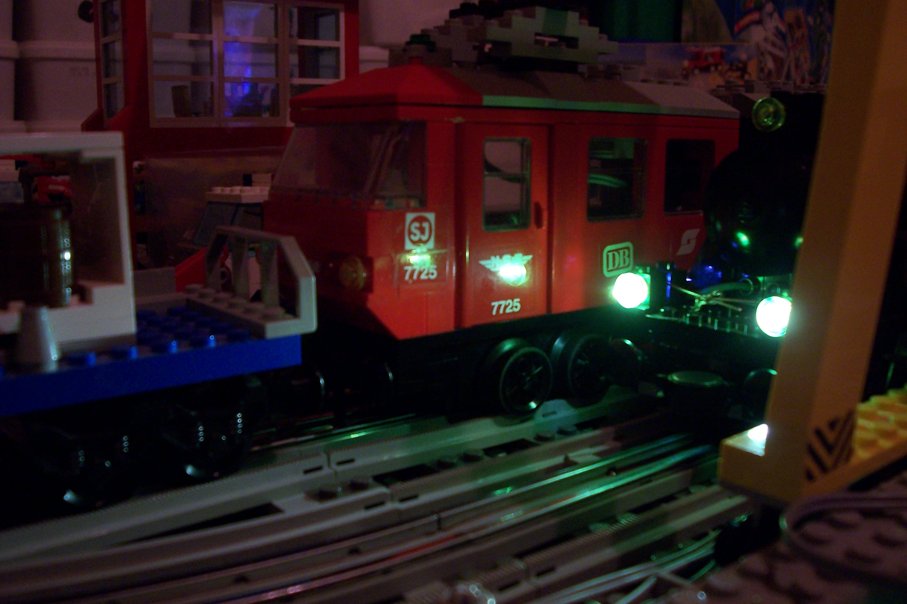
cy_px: 302
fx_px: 856
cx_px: 454
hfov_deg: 55.8
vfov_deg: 38.9
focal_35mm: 34
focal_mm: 5.6
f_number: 2.7
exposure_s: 1/8
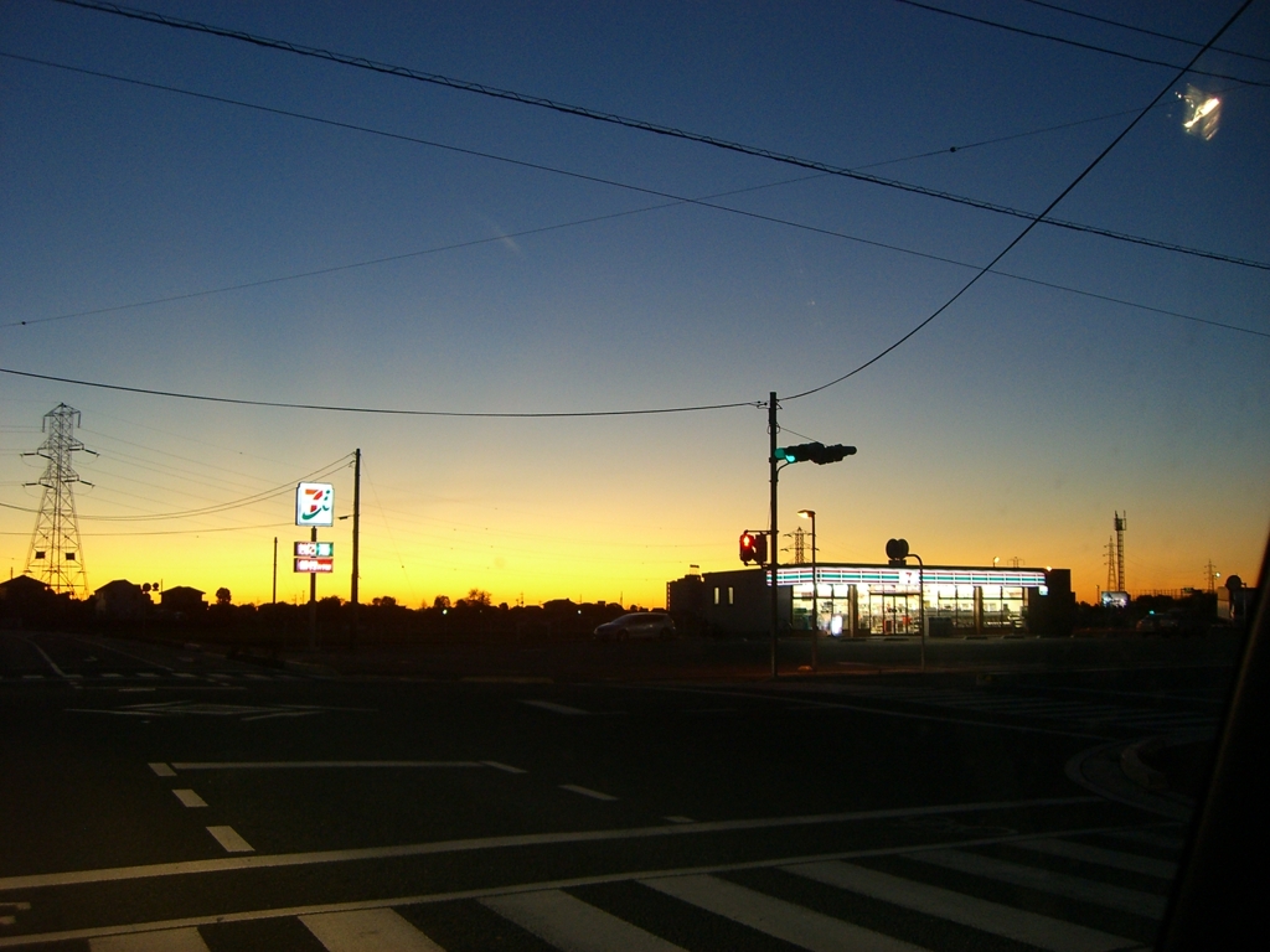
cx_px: 635
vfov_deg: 37.7
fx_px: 1394
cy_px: 476
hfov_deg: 49.0
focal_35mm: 38
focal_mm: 6.2
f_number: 2.7
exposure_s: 1/20
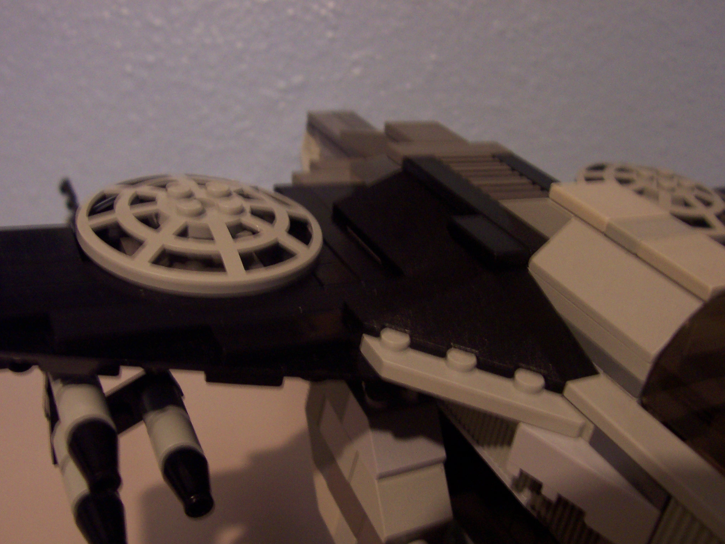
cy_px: 272
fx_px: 775
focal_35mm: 37
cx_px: 362
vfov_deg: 38.7
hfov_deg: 50.1
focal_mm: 5.6
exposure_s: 1/8
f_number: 2.8
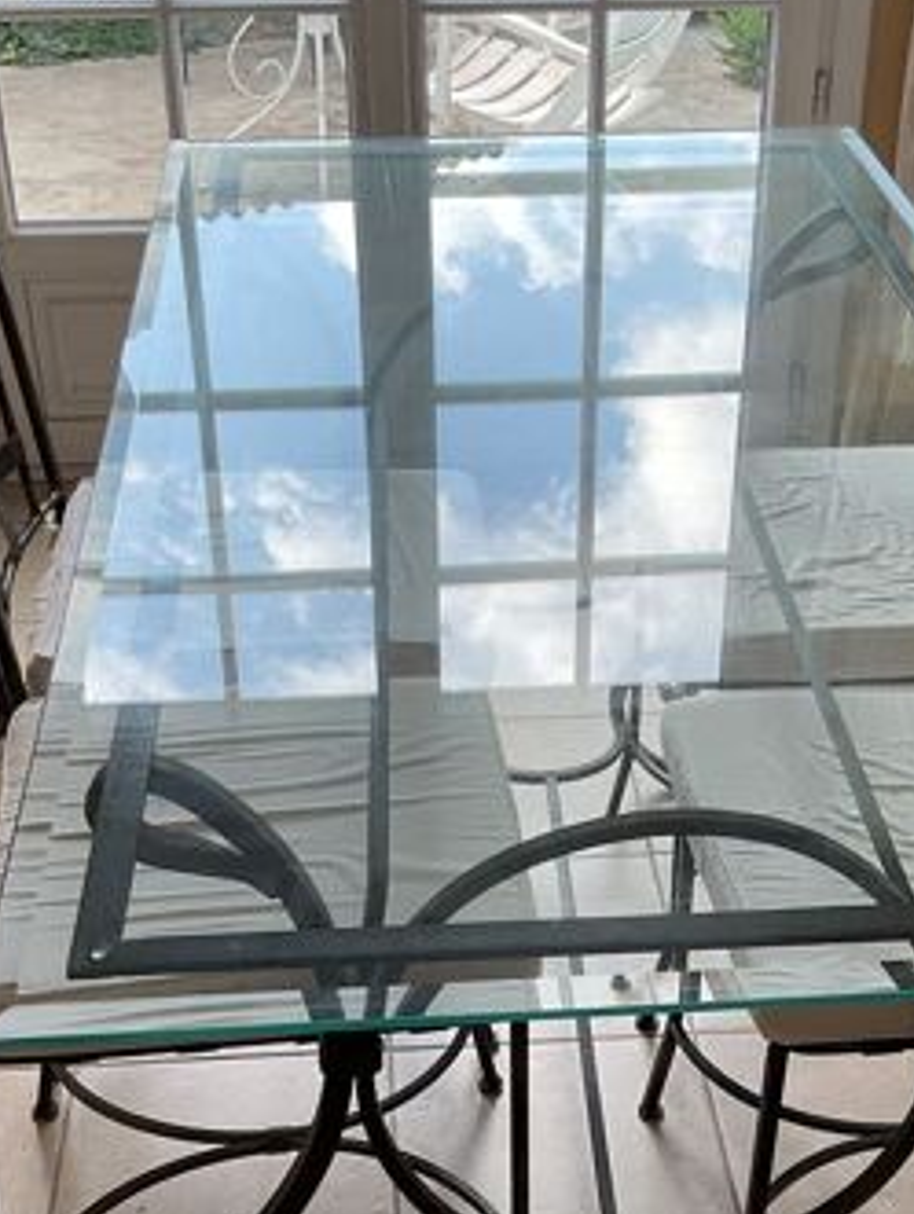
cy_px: 888
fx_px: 1968
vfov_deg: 33.7
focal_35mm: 56
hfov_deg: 26.1
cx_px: 547
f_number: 1.8
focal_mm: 3
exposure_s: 1/120
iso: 32
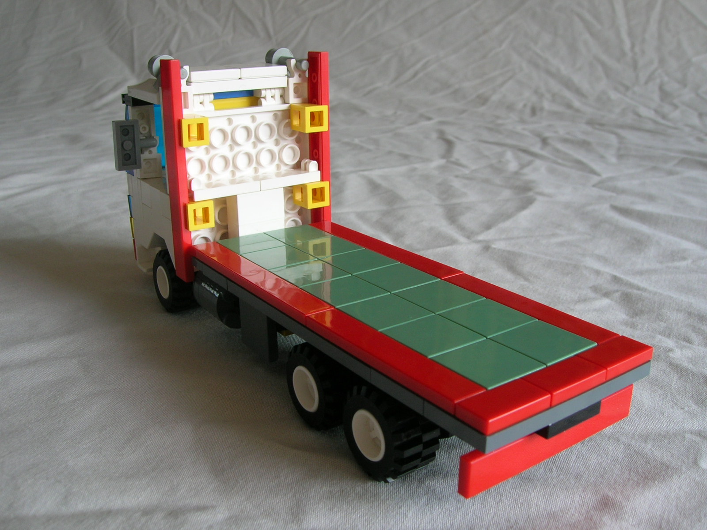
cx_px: 354
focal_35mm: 34
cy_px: 265
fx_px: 694
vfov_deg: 41.8
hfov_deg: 54.0
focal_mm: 5.7
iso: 50
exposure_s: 1/27.6
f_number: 4.9
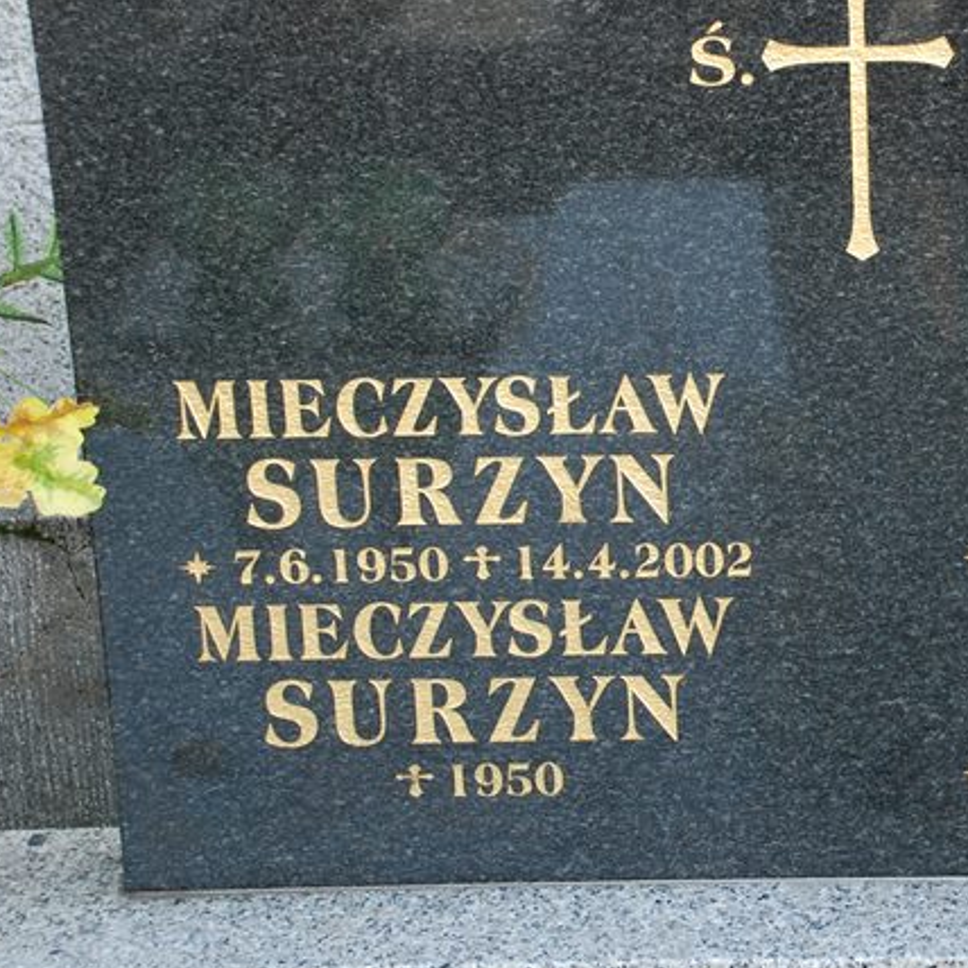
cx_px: 873
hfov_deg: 16.4
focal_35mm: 105
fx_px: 3322
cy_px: 408
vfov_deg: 16.6
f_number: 8
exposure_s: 1/60
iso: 500
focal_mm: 44
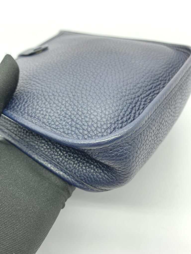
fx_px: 191
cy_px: 127
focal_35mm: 26
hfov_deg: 53.1
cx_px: 96
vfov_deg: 67.3
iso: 64
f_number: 1.8
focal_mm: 4.25
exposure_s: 1/50
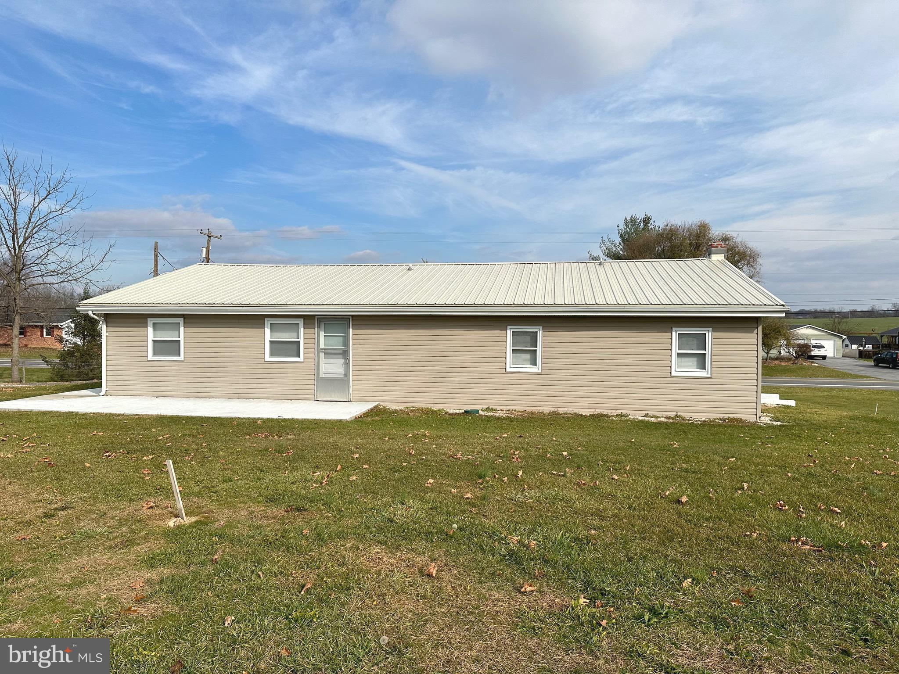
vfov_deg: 56.8
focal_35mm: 24
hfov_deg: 71.6
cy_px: 337
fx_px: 623
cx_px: 450
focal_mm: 6.86
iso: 80
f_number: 1.78
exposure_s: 1/6211
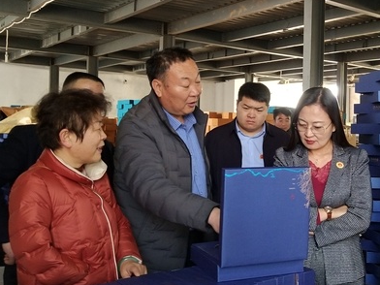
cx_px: 246
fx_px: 538
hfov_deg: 38.6
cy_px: 128
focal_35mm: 49
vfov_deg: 29.7
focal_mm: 3.95
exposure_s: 1/50
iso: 359
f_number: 1.8
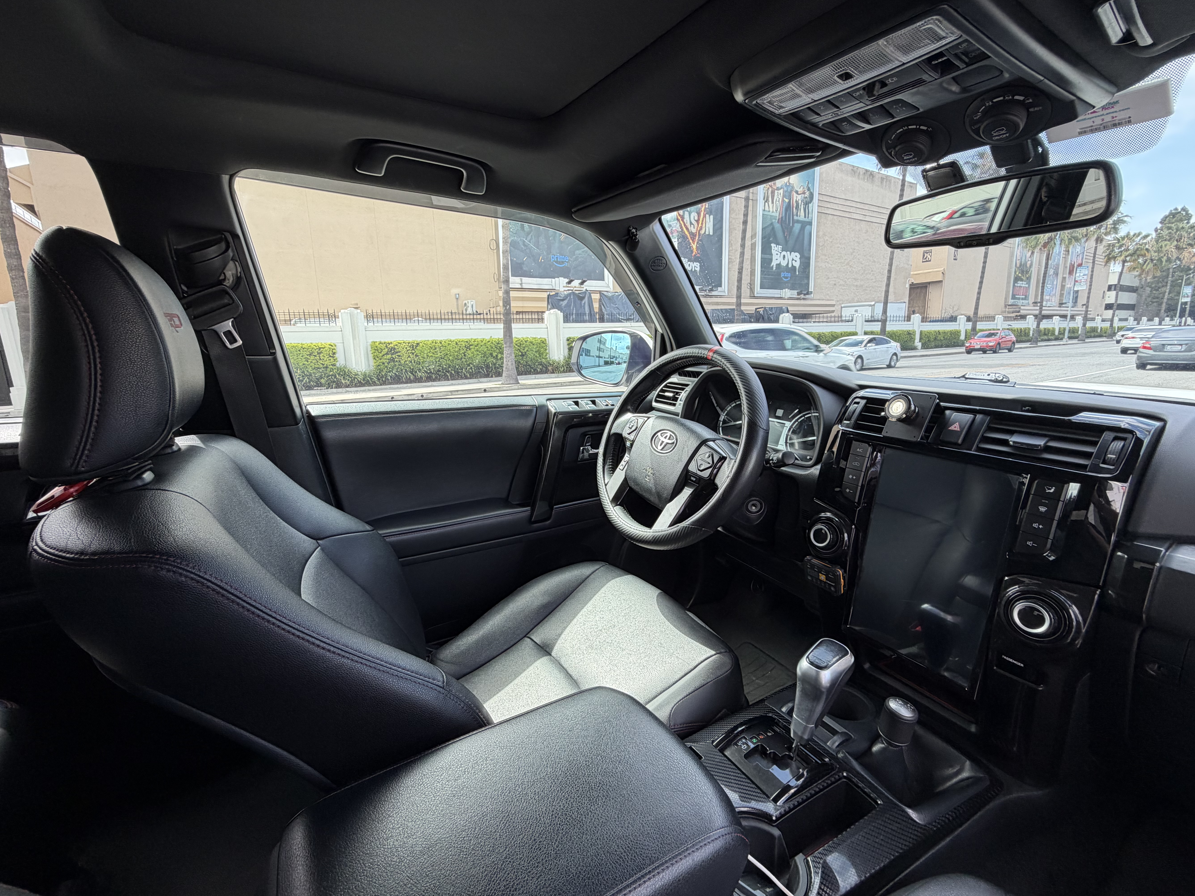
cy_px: 440
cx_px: 582
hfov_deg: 98.2
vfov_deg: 81.7
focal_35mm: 15
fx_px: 518
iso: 40
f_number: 2.2
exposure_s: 1/129
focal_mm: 2.22
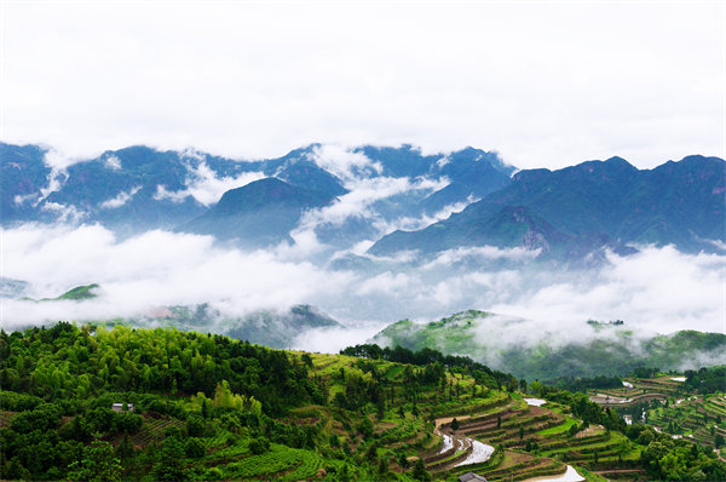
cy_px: 241
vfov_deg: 23.7
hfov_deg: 35.1
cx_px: 363
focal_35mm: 57
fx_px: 1148
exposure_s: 1/100
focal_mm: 38
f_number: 8
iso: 200
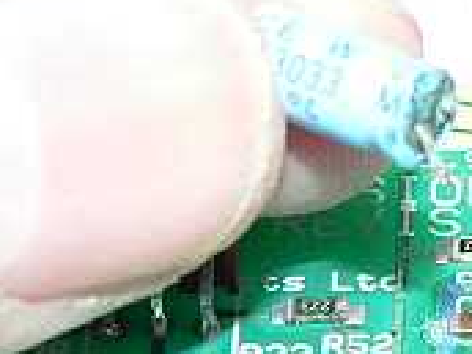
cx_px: 436
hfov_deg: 6.3
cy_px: 277
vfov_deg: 4.7
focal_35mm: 316
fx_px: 4309
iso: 400
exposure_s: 1/60
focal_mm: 14.1
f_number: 4
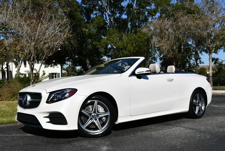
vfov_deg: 32.0
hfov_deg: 46.4
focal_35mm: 42
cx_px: 112
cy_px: 76
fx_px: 263
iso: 100
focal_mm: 21
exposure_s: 1/400
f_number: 10
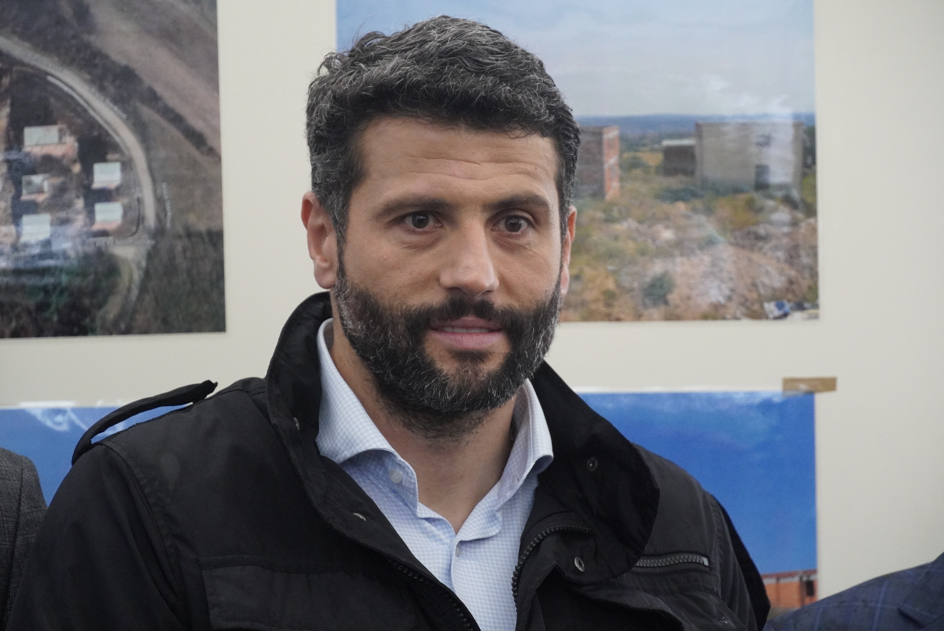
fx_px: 3384
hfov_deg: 15.9
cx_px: 472
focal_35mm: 129
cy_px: 316
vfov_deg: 10.6
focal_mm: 86
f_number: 5.6
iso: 5000
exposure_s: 1/160
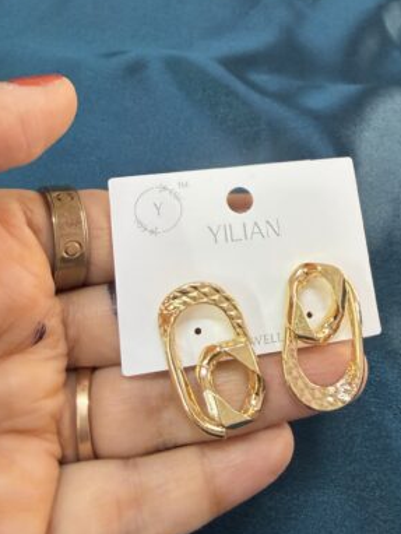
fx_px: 555
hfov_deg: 39.3
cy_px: 269
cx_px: 264
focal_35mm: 36
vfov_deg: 51.3
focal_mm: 2.22
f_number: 2.2
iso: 250
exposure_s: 1/100
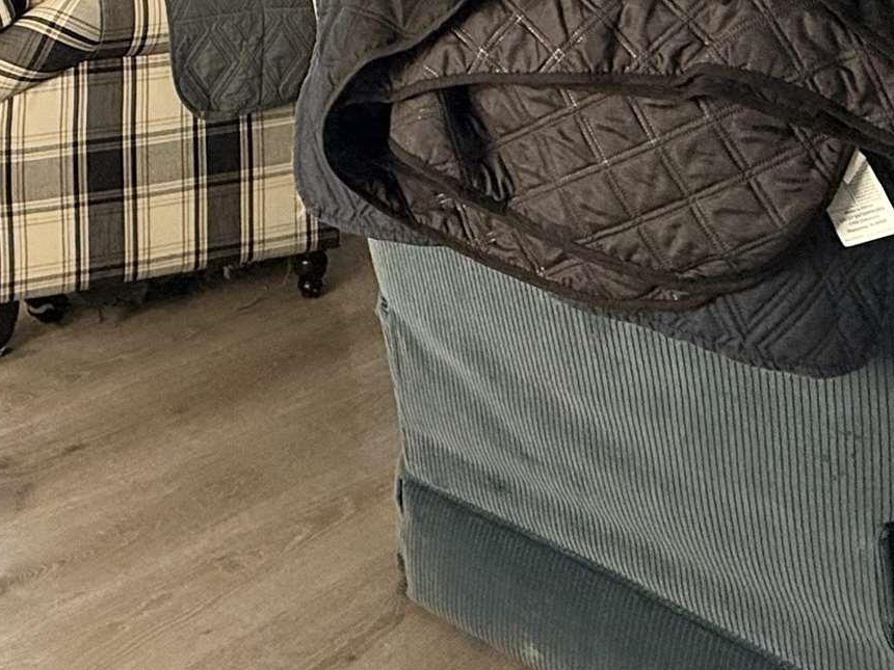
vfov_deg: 24.5
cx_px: 239
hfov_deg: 37.4
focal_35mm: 50
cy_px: -249
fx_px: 1291
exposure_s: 1/99
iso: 125
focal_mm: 2.22
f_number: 2.2
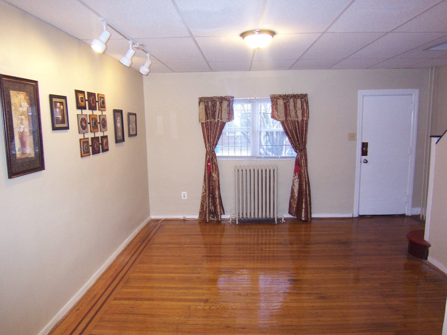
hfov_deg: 73.9
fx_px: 297
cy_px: 168
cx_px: 224
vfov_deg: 58.9
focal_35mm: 23
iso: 200
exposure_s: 1/30
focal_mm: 3.8
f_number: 2.8
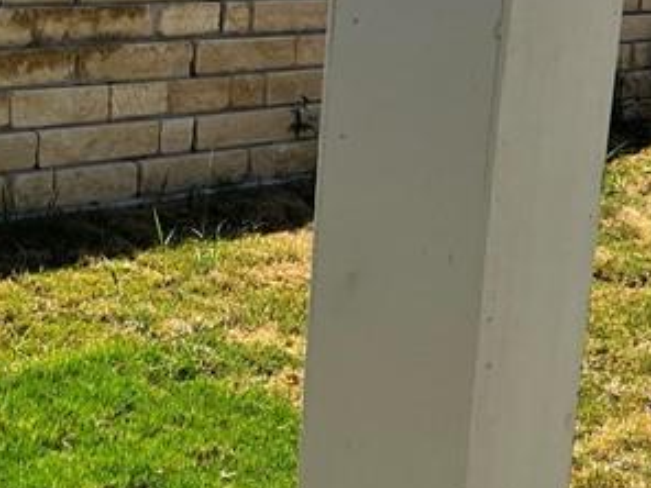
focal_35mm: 90
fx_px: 1693
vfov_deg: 16.4
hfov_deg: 21.6
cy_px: 290
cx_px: 185
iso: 50
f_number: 1.6
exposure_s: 1/2222
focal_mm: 5.1
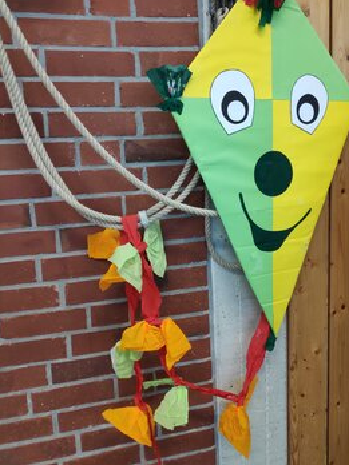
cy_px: 199
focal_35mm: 23
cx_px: 198
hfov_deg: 58.7
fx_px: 309
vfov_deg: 73.5
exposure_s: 1/100
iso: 595
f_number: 1.9
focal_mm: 3.94
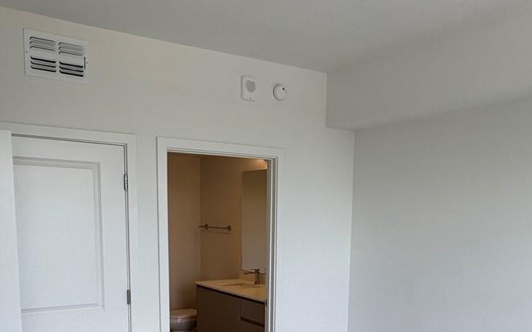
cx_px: 270
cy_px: 293
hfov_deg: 54.0
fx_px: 522
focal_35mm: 36
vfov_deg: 33.6
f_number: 2.2
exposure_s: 1/131
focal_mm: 2.22
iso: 40
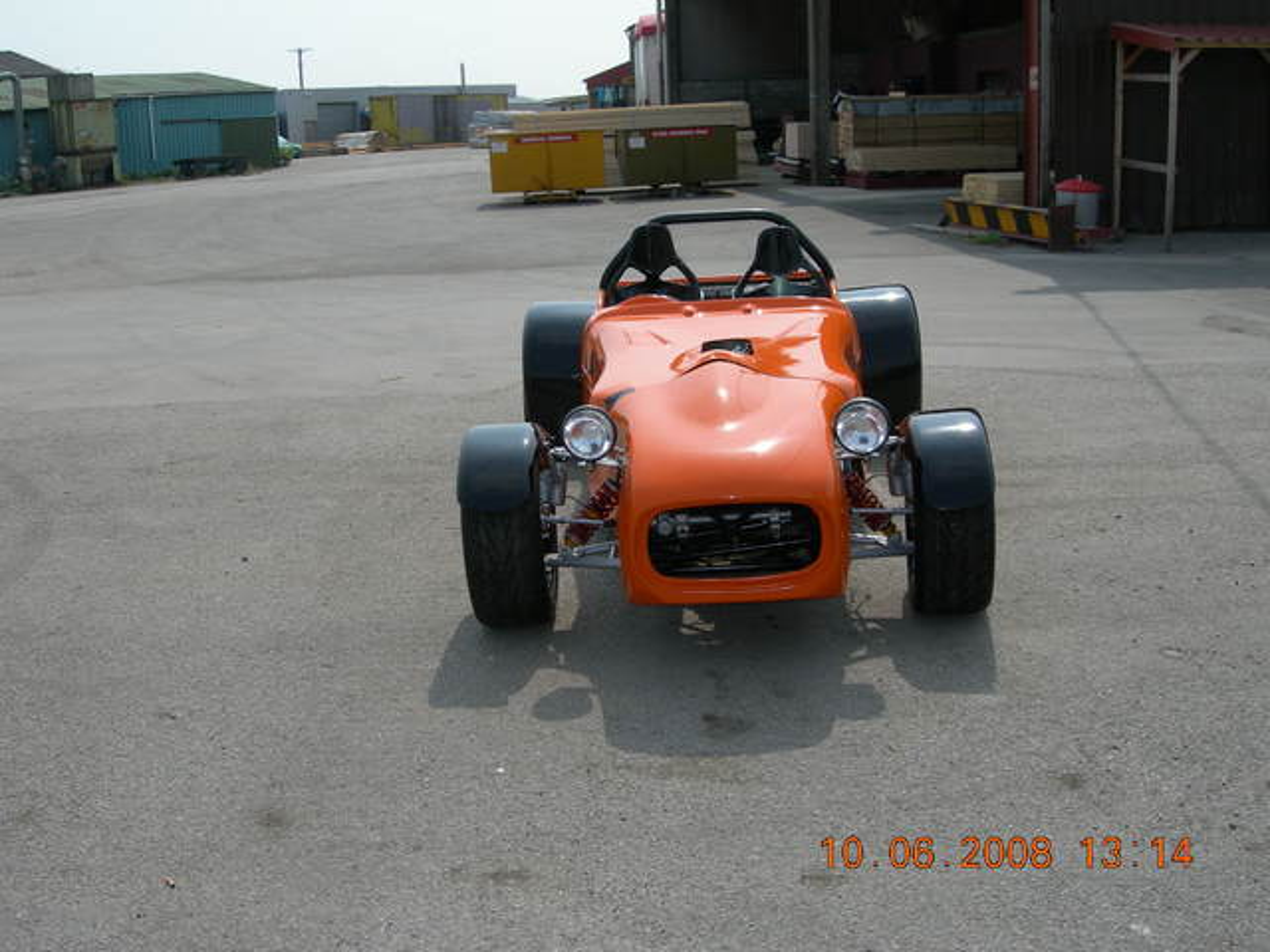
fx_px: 1394
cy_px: 476
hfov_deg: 49.0
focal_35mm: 38
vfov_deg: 37.7
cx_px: 635
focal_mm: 7.8
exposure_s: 1/570
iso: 50
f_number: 4.8
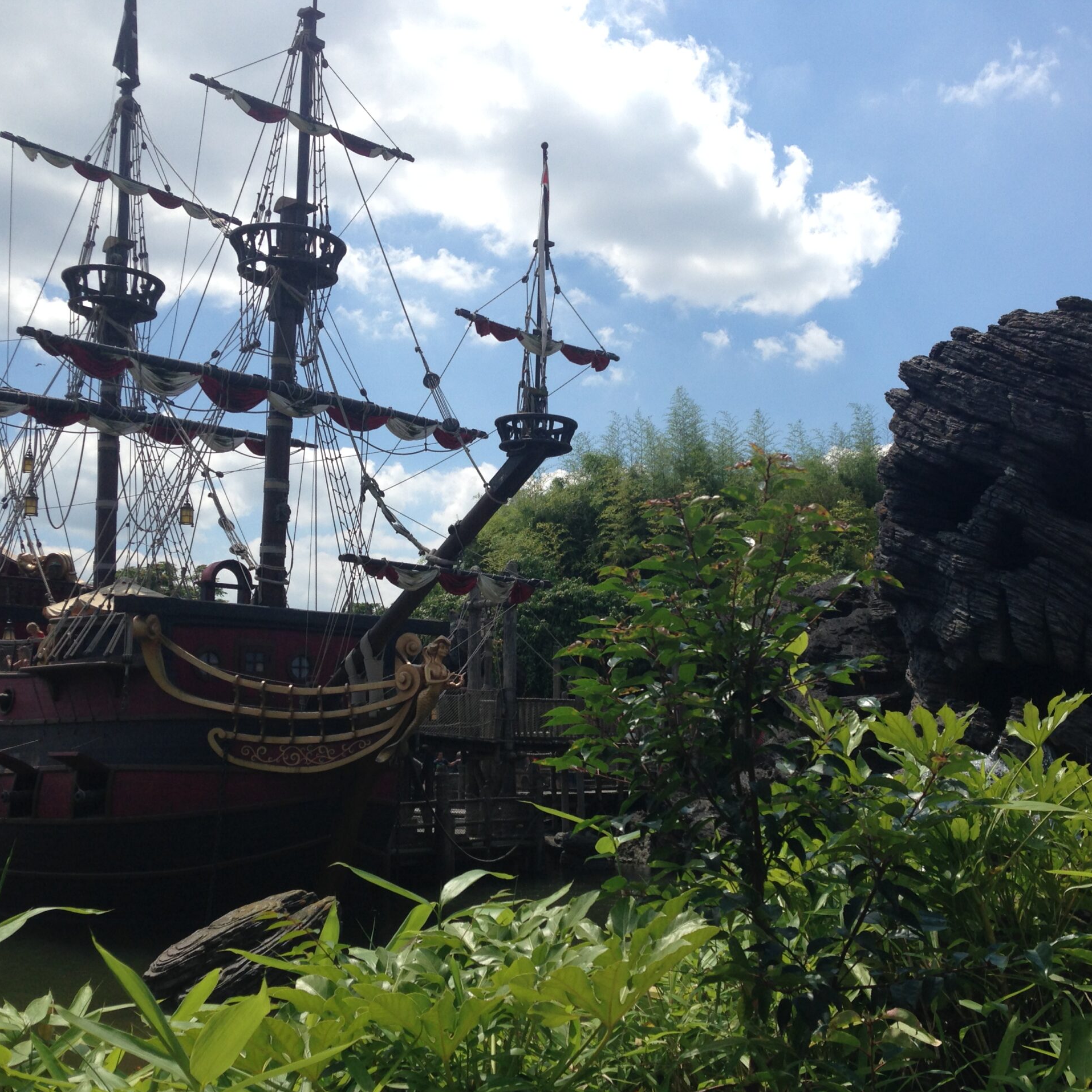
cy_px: 546
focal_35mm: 39
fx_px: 1392
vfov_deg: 42.8
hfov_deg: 42.7
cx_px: 618
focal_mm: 4.12
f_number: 2.4
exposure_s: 1/2088
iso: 50
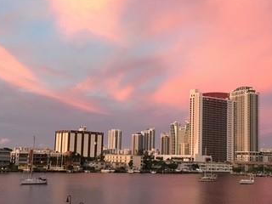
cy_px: 103
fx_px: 456
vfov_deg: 25.2
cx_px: 141
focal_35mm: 58
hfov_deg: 33.2
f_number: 2.2
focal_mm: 4.15
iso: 125
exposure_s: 1/30
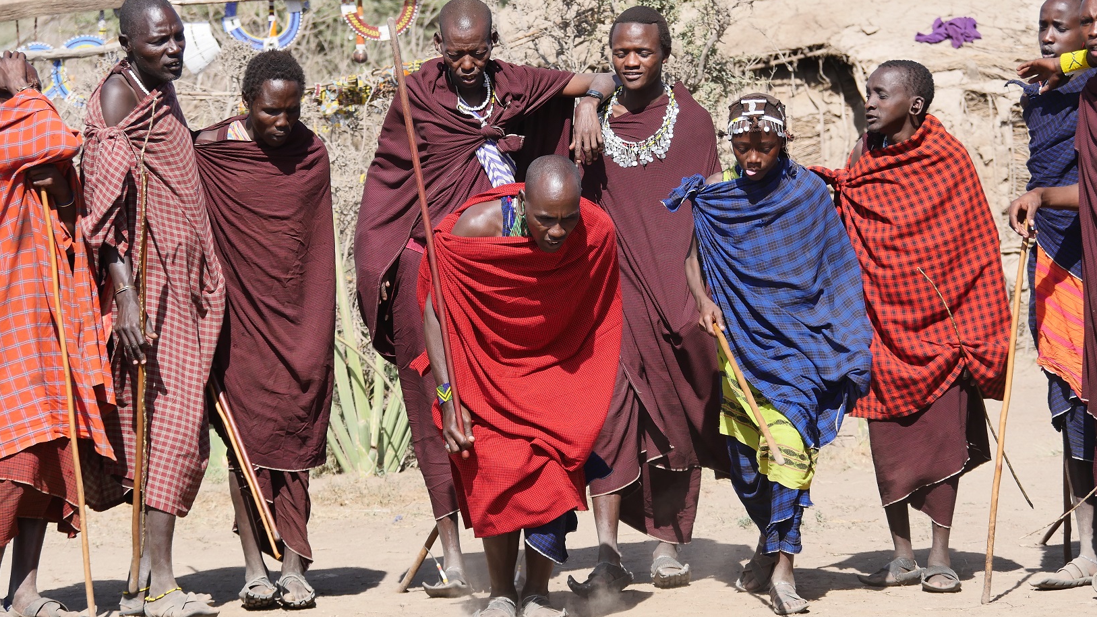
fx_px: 6864
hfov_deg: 9.1
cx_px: 548
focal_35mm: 236
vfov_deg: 5.1
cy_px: 342
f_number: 5.6
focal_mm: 108
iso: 250
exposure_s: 1/800
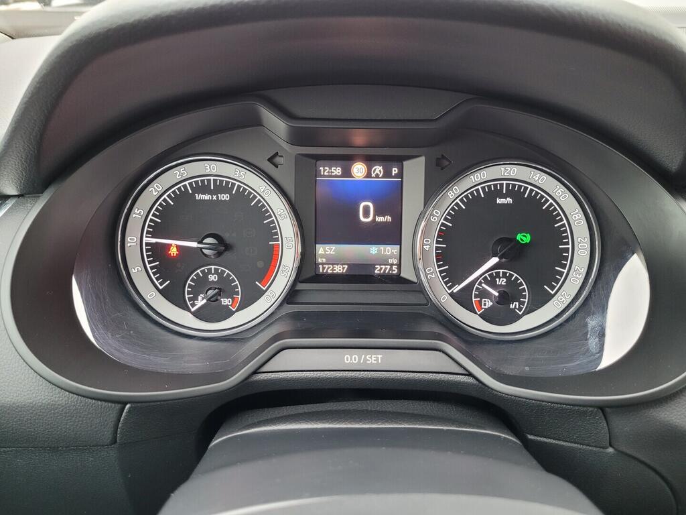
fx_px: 515
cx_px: 343
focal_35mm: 26
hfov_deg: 67.3
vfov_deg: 53.1
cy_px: 258
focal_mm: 5.4
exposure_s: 1/50
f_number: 1.8
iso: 400
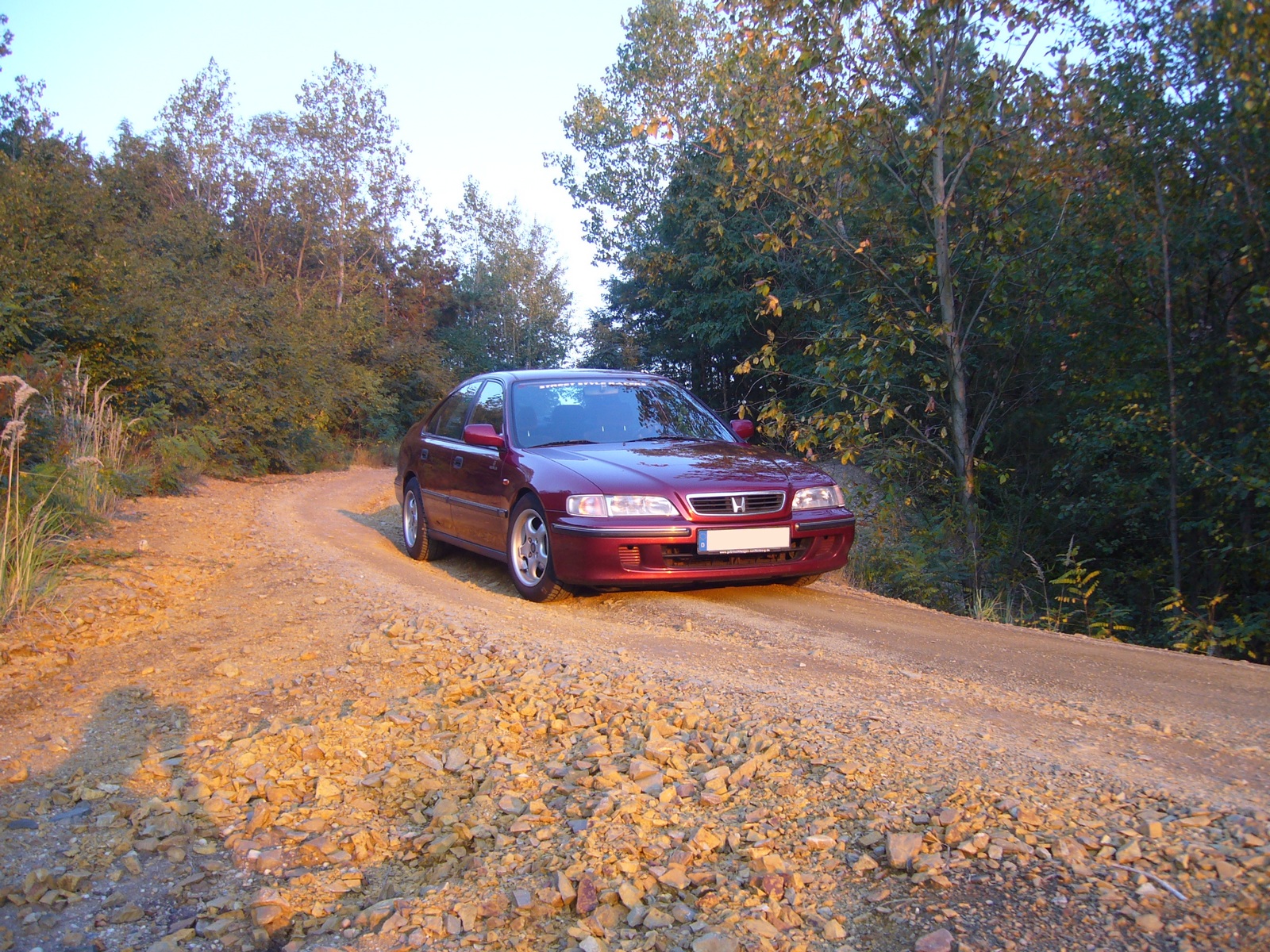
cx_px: 635
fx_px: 1284
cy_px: 476
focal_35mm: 35
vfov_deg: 40.7
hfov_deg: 52.6
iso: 80
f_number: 2.8
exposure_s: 1/40
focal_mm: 5.8
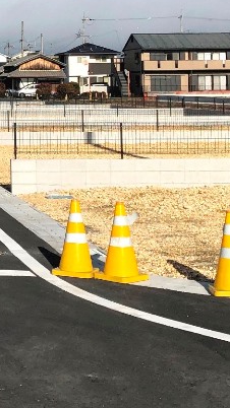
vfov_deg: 22.9
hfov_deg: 12.2
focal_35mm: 91
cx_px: -179
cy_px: 53
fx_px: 987
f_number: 1.8
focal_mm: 3.99
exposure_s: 1/4000
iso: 25
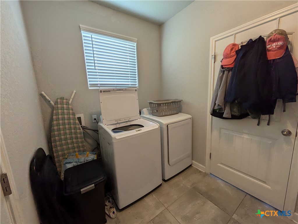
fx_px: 121
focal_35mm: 14
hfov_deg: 102.0
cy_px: 112
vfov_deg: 85.7
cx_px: 149
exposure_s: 1/60
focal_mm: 1.83
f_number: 2.2
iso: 52
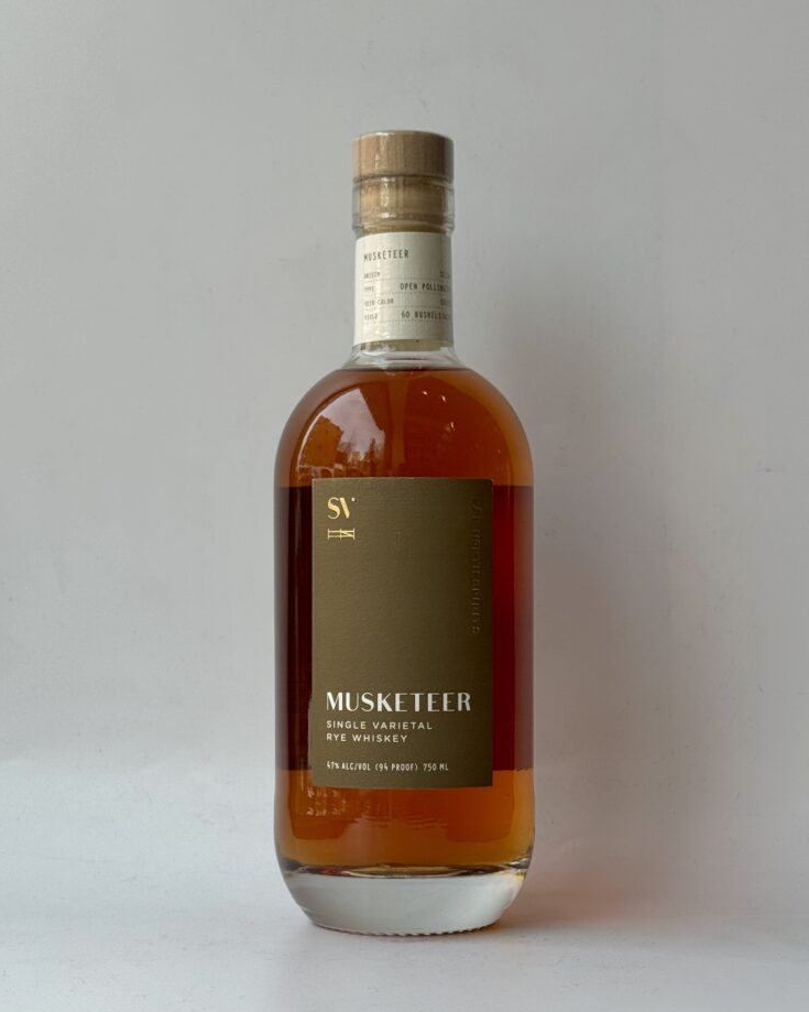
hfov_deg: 29.7
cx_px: 403
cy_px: 533
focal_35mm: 51
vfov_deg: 36.6
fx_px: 1527
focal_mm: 6.76
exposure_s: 1/121
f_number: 1.78
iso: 50
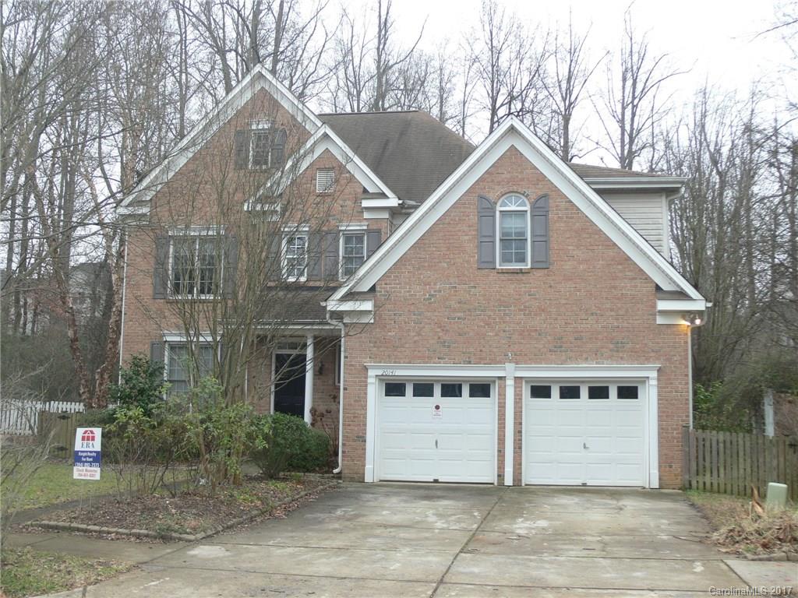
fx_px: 899
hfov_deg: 47.9
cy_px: 299
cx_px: 399
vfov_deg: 36.8
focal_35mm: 39
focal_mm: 8
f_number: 2.8
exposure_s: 1/100
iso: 80
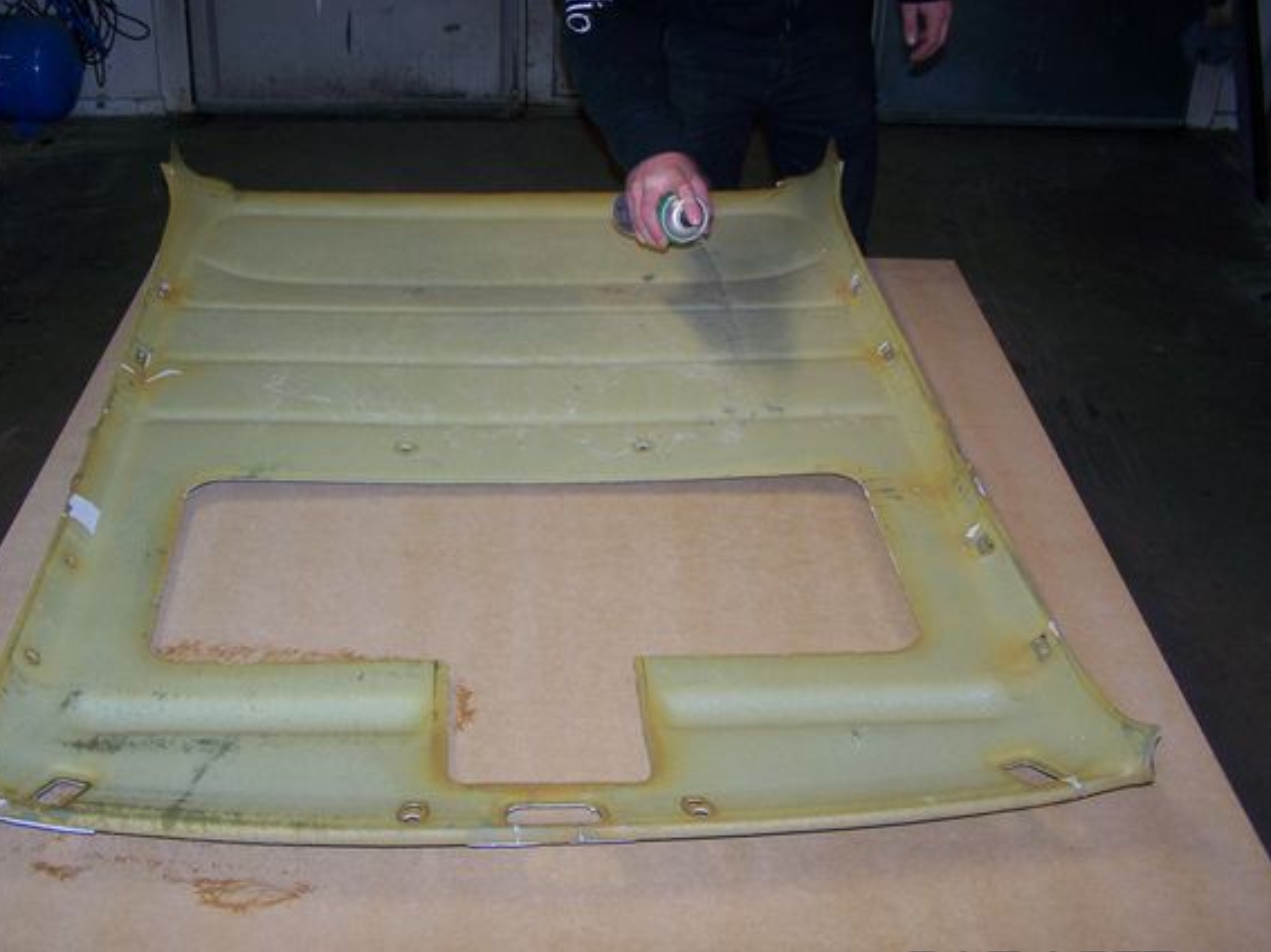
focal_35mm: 43
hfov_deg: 43.8
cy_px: 449
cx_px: 564
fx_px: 1578
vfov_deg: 33.6
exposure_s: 1/60
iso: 80
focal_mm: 6.3
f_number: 2.8
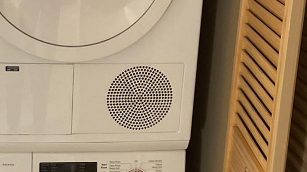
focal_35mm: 90
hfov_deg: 23.5
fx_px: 733
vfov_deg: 13.4
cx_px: 92
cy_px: 94
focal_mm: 3
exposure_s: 1/40
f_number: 1.8
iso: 200
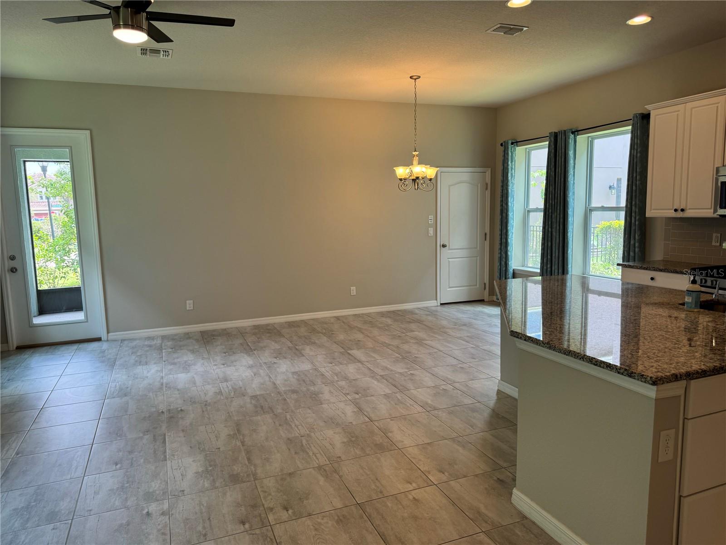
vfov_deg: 56.8
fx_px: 503
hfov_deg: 71.6
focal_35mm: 24
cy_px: 272
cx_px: 363
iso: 80
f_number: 1.78
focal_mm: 6.76
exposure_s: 1/120
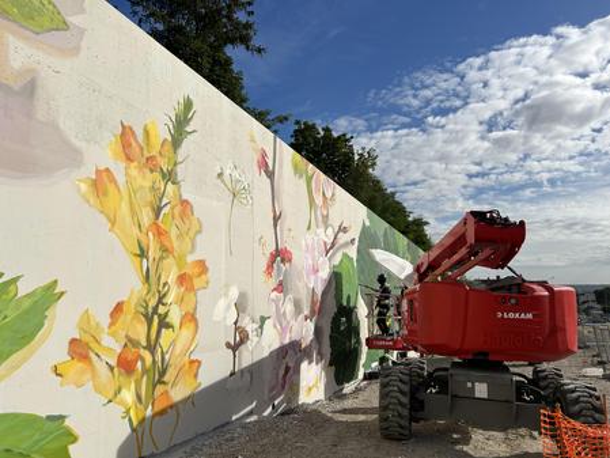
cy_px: 229
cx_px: 305
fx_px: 458
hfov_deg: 67.3
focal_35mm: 26
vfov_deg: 53.1
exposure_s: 1/10309
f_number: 1.5
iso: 50
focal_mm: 5.7
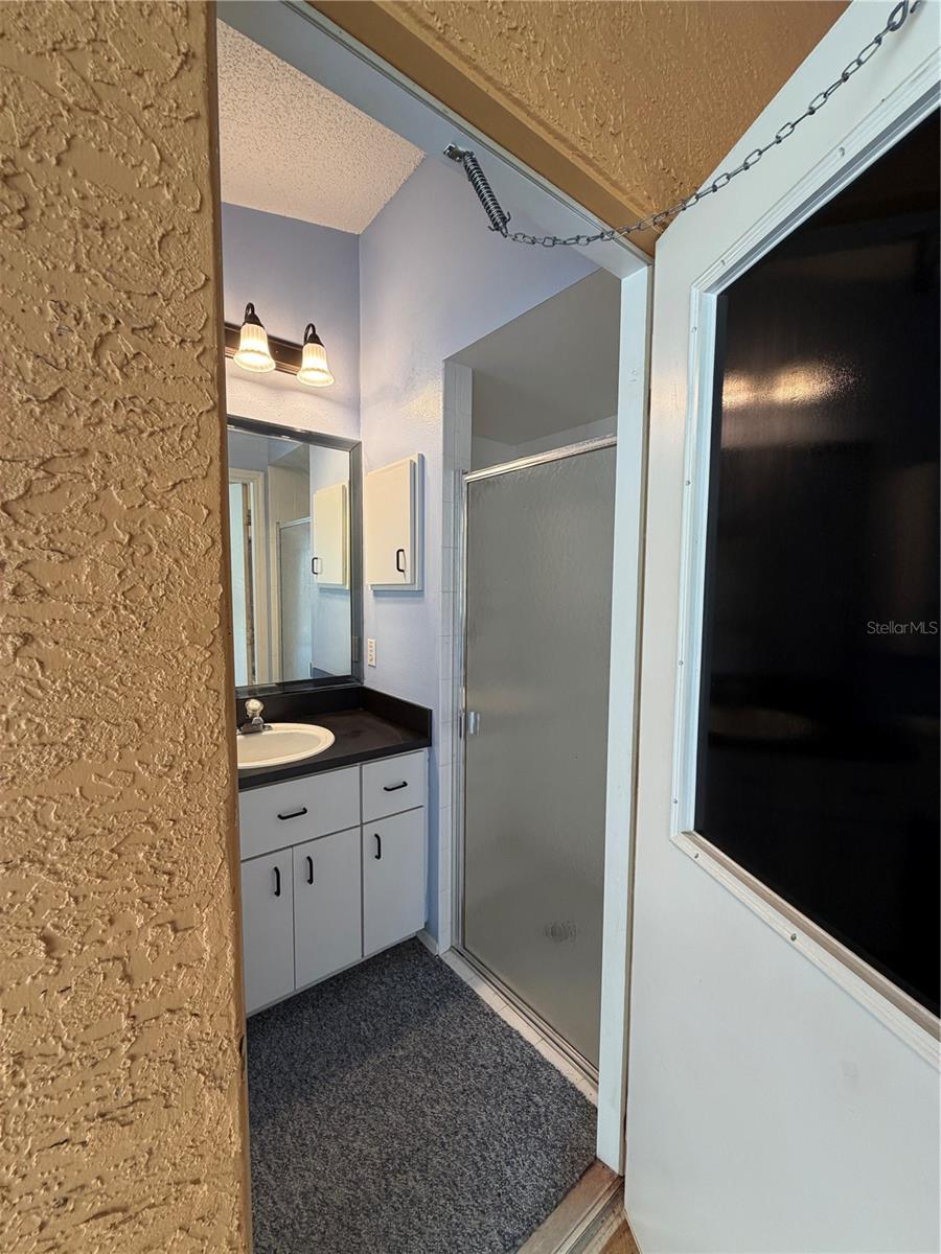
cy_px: 627
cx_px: 470
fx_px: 507
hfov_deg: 85.7
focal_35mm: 14
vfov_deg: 102.1
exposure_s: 1/120
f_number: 2.2
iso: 200
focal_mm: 2.22
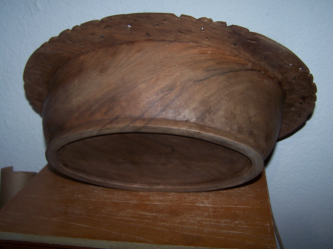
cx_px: 166
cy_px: 124
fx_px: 366
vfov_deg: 37.7
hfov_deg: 49.0
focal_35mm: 38
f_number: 2.8
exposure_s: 1/60
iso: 80
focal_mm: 6.3
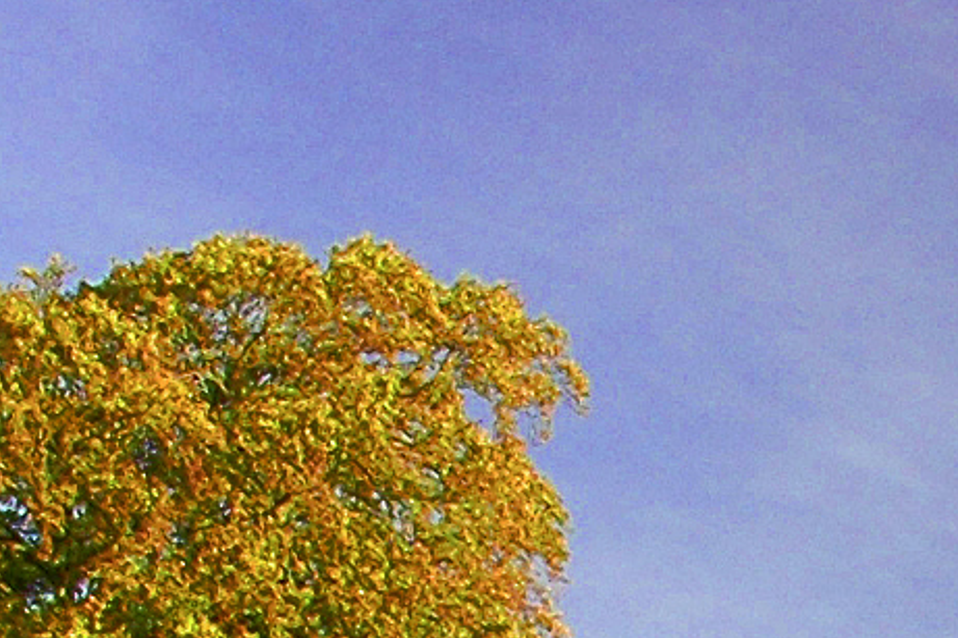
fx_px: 4682
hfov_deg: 10.7
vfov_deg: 7.3
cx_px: 1885
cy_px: 1598
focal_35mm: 176
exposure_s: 1/40
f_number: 6.3
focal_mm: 18
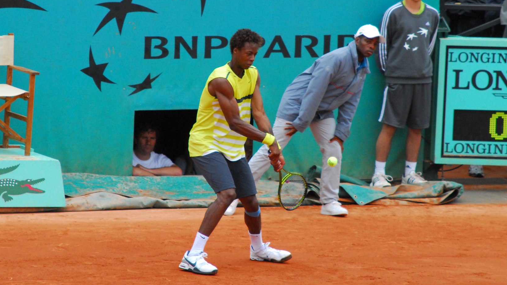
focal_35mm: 518
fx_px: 6964
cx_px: 242
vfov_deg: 2.3
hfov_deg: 4.2
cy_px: 92
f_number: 5
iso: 800
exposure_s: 1/1600
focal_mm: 280
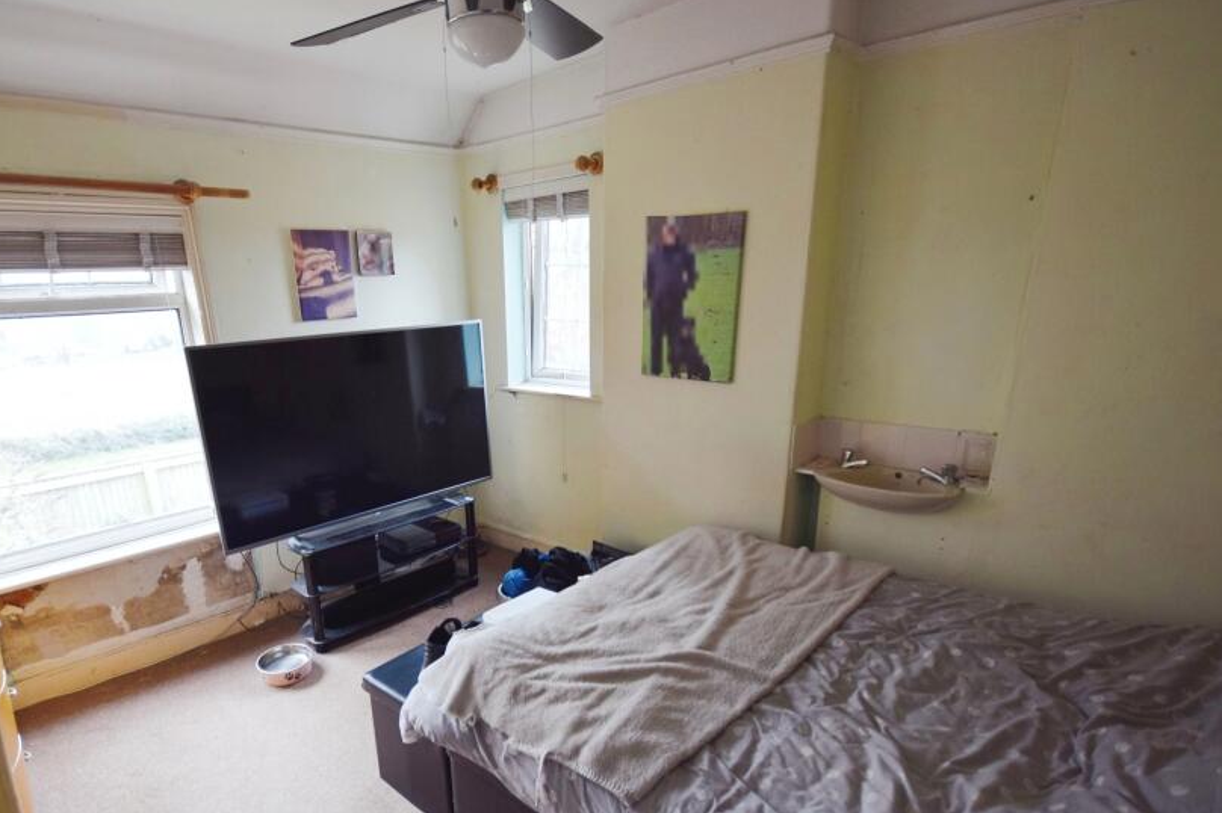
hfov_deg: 86.2
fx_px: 645
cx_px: 508
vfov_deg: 63.6
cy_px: 508
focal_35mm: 19
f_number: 4
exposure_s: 1/60
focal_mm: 10
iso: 450
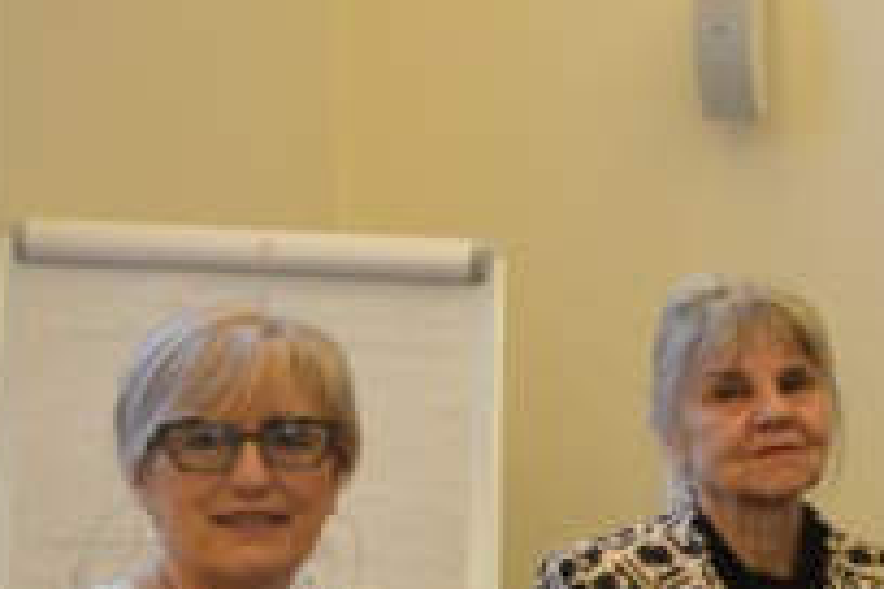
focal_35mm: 90
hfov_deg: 20.0
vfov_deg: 14.9
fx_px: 2210
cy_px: 630
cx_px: 1274
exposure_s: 1/20
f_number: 4.5
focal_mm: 18
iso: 400
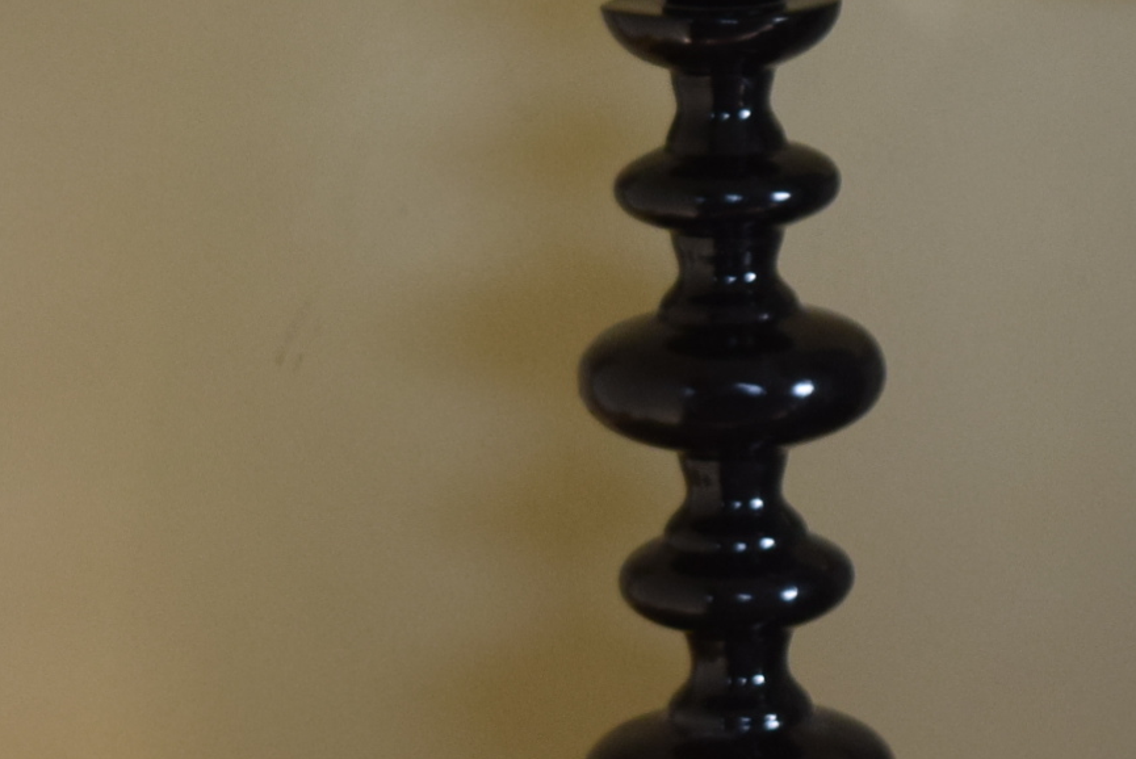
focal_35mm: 249
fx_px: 7862
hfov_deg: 8.2
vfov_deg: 5.5
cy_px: 81
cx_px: 1410
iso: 800
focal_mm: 48
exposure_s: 1/60
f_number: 5.3
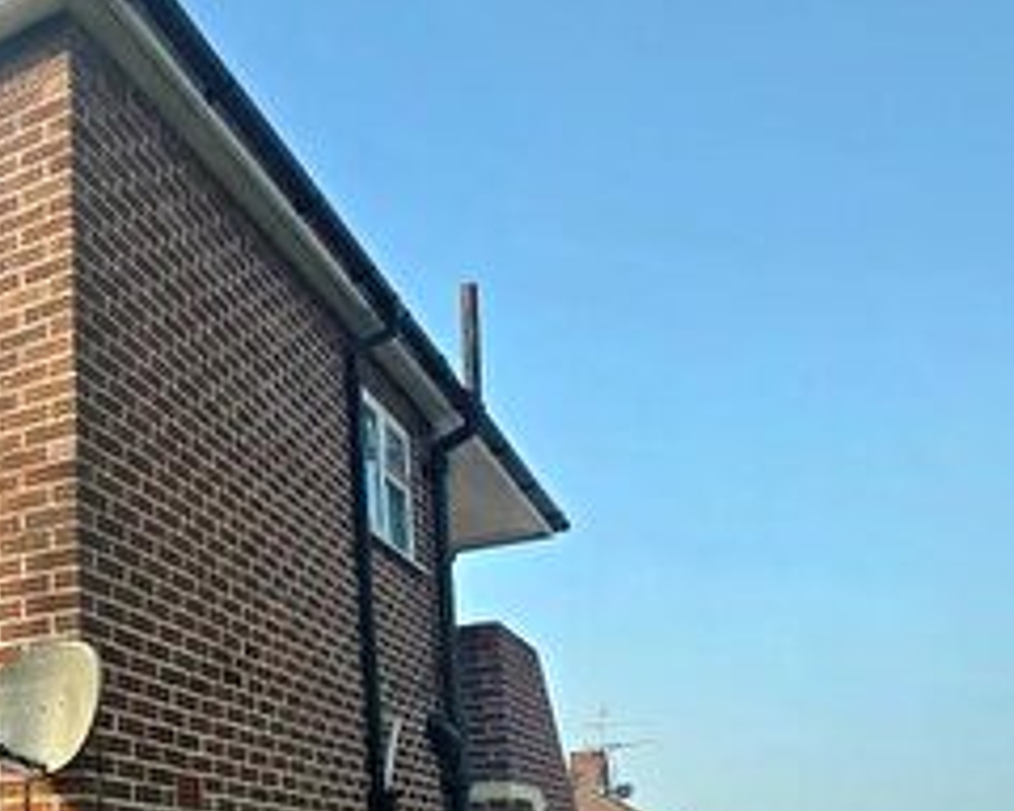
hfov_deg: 42.7
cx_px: 13
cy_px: 695
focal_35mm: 37
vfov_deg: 38.0
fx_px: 1110
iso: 50
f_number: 2.2
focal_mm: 2.2
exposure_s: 1/2500
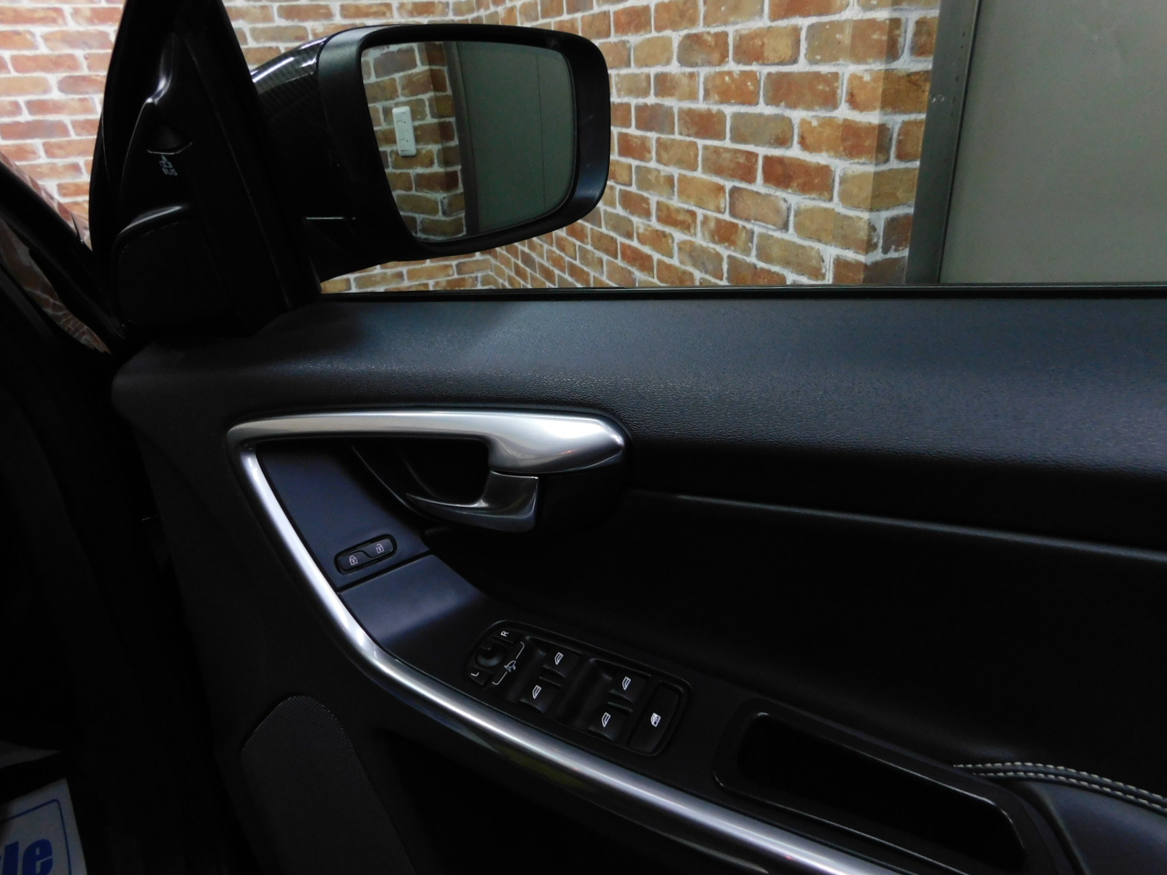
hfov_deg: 73.9
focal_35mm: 23
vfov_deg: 58.9
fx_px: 775
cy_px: 438
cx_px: 584
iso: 320
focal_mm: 4
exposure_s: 1/30
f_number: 3
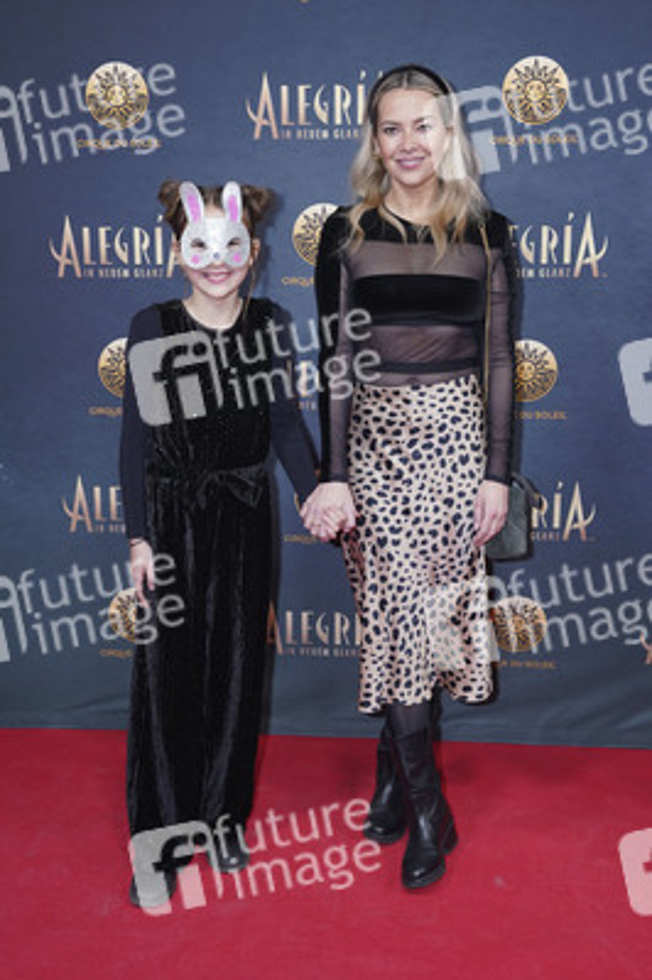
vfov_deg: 48.5
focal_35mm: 40
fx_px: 1088
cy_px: 490
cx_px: 326
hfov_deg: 33.3
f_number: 5.6
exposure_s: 1/200
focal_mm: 40
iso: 2000
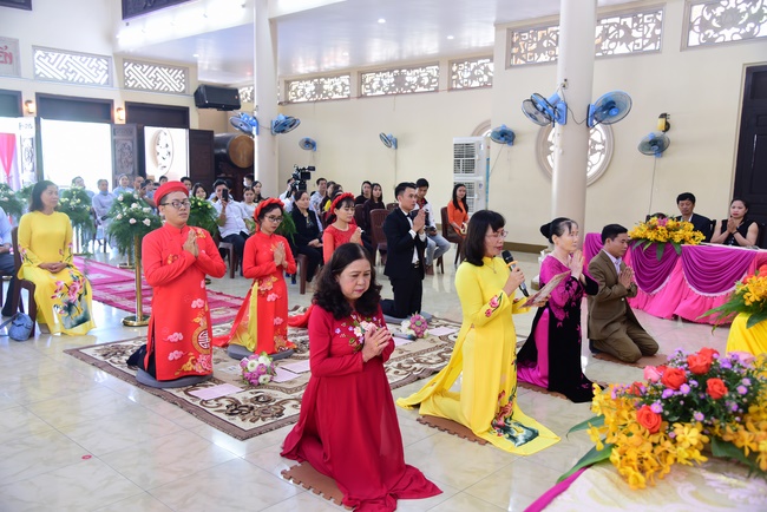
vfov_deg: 42.4
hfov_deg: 60.3
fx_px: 661
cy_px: 256
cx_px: 384
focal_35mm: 31
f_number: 4
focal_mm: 31
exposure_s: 1/40
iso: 1000
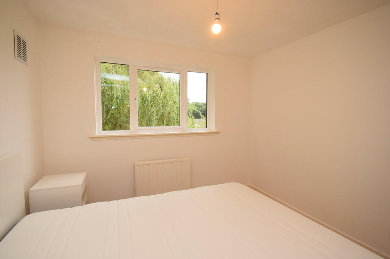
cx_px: 195
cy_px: 128
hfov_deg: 96.8
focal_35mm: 16
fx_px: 173
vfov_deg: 73.7
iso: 800
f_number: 5
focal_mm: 10
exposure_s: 1/100
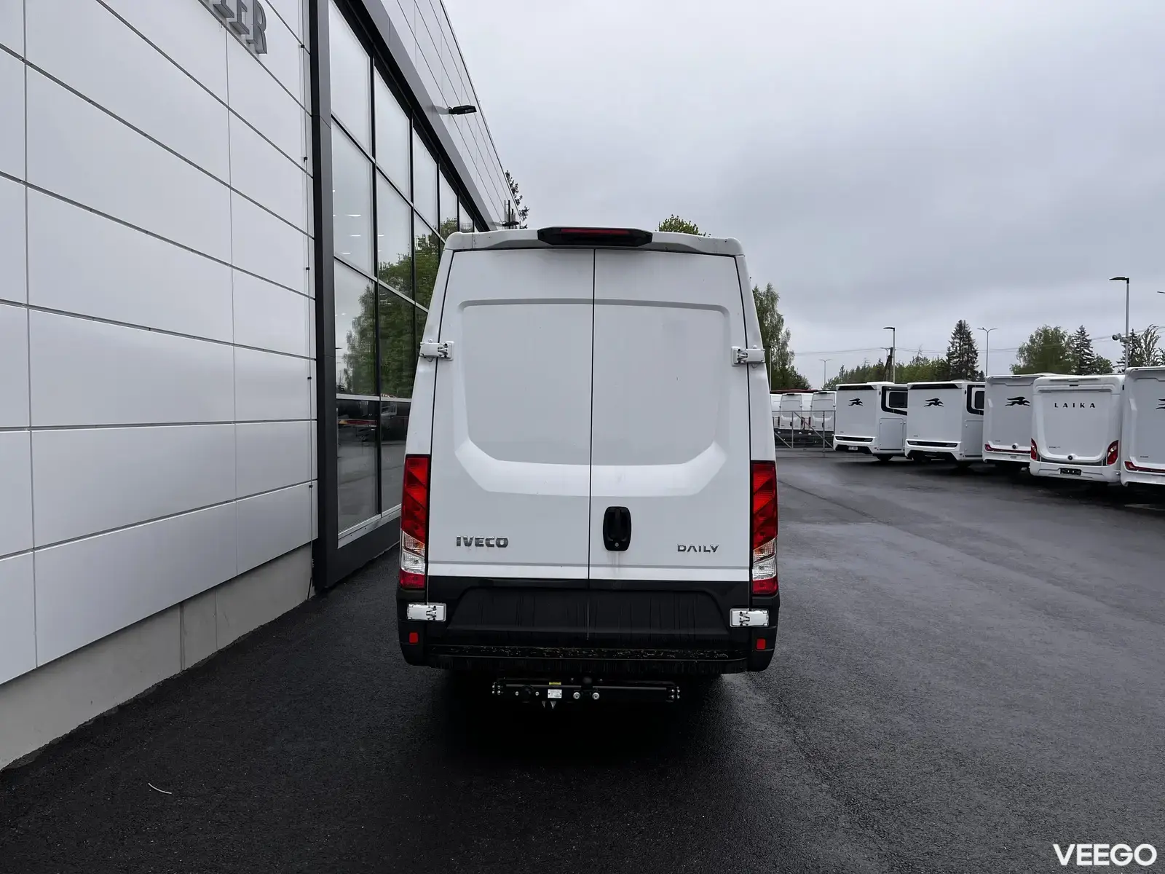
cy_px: 437
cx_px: 582
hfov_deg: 67.3
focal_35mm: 26
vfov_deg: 53.1
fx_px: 875
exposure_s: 1/951
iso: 50
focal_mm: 5.1
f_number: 1.6
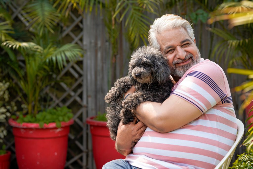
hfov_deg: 23.9
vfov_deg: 16.1
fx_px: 597
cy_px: 84
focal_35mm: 85
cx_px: 126
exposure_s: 1/400
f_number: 3.5
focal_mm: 85
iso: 100
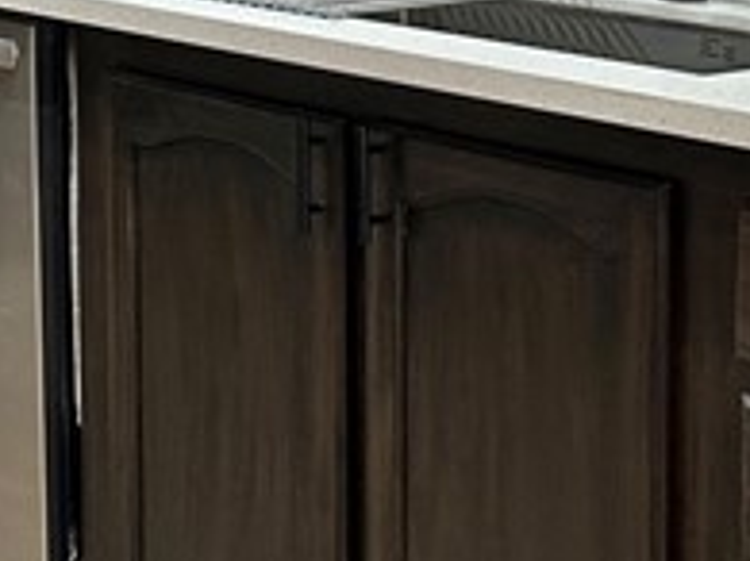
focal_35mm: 126
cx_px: -596
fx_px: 2728
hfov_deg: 13.9
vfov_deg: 11.2
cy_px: -334
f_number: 1.78
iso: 125
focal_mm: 6.86
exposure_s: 1/60
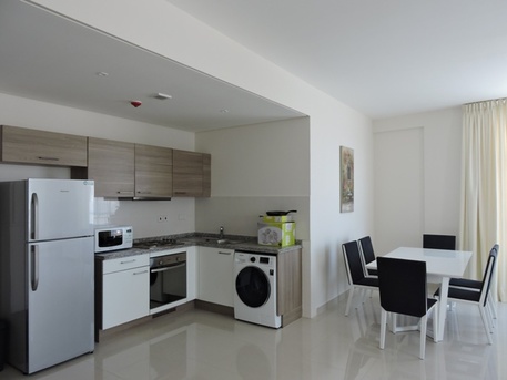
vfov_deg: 56.8
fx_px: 352
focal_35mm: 24
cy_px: 190
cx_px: 254
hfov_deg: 71.6
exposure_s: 1/30
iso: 160
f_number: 3.3
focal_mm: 4.3
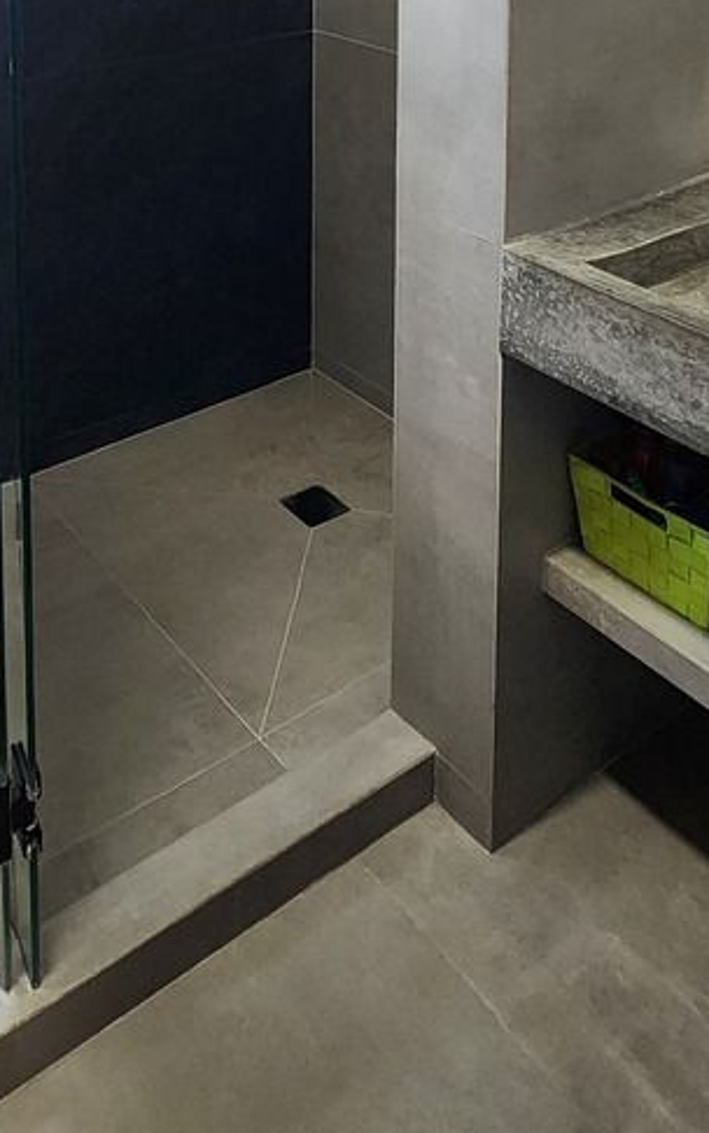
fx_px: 1051
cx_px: 161
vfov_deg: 44.6
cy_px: -86
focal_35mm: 34
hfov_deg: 36.3
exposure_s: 1/60
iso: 320
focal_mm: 2.2
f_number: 2.2
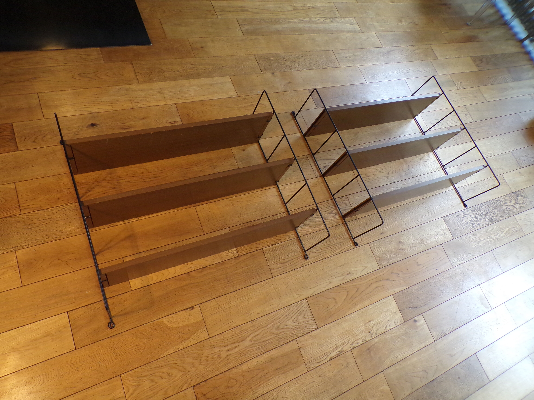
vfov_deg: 56.8
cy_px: 200
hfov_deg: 71.6
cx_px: 267
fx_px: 370
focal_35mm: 24
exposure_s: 1/17
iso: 229
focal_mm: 4.3
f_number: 3
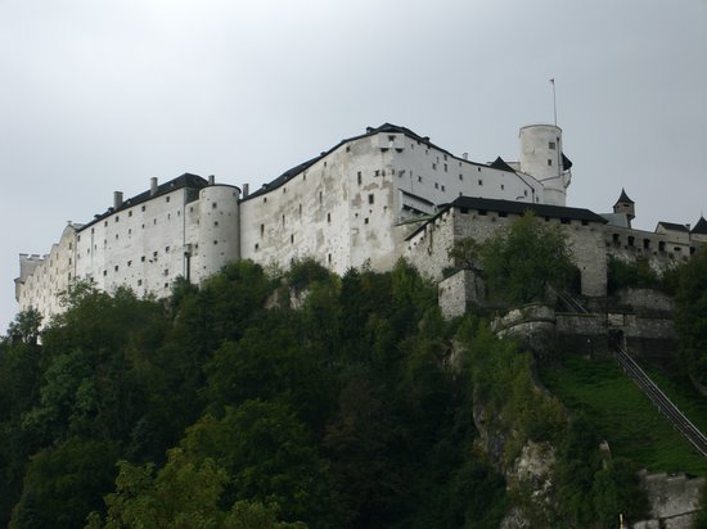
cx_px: 354
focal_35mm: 114
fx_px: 2327
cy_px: 264
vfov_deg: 13.0
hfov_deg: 17.3
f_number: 5.1
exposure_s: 1/60
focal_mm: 23.7
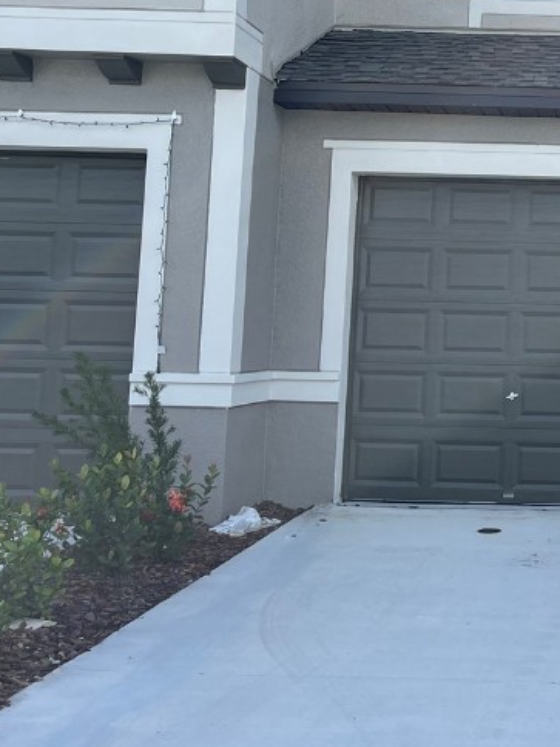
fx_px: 1186
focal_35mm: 55
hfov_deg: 24.4
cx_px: 648
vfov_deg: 34.4
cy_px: 211
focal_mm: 5.1
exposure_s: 1/1821
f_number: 1.6
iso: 32
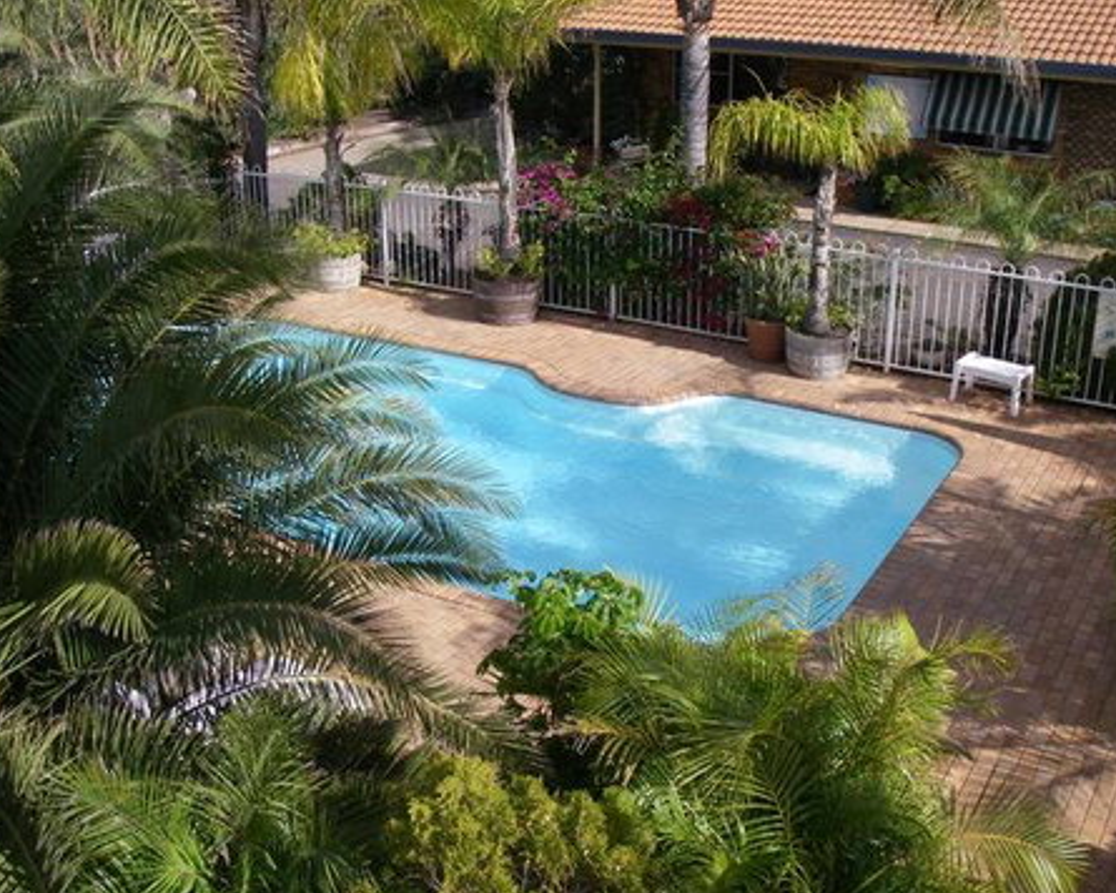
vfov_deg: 37.3
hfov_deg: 45.8
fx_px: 1321
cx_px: 564
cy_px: 449
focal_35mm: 40
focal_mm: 6.3
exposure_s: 1/160
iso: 64
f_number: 6.6
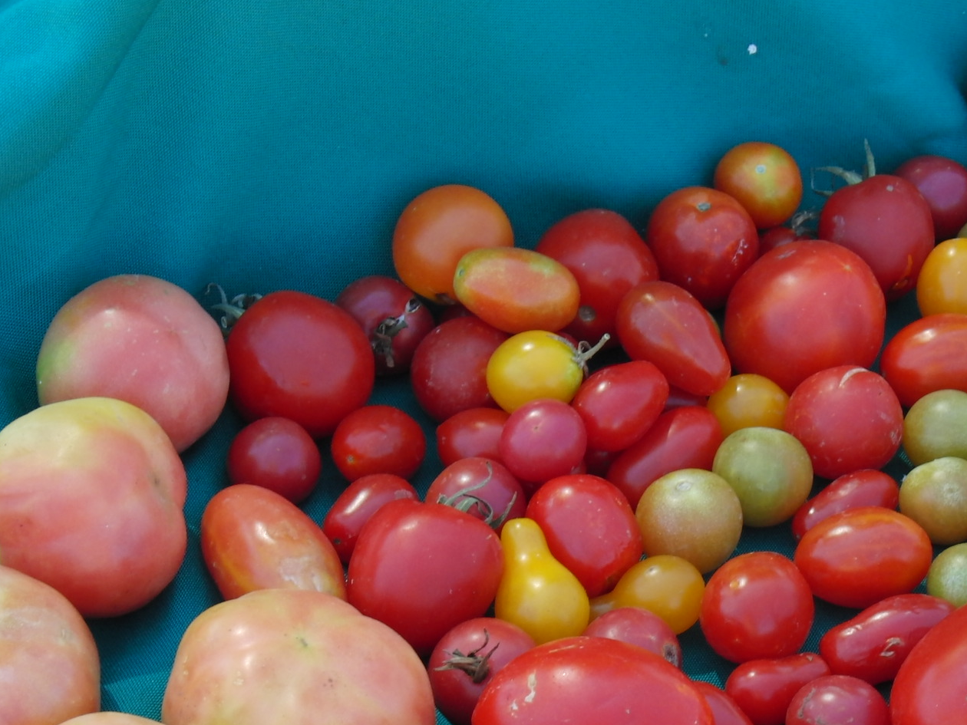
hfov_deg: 15.1
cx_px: 668
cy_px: 588
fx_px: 3632
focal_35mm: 130
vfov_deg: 11.4
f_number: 5.8
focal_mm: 16.3
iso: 100
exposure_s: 1/60
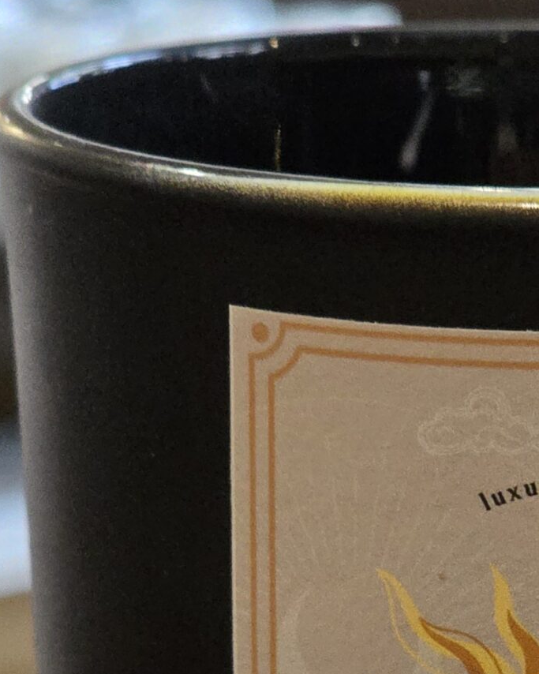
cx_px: 540
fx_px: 4029
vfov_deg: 9.5
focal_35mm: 202
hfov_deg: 7.6
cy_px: 667
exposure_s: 1/100
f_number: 2.4
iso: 400
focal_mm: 7.9
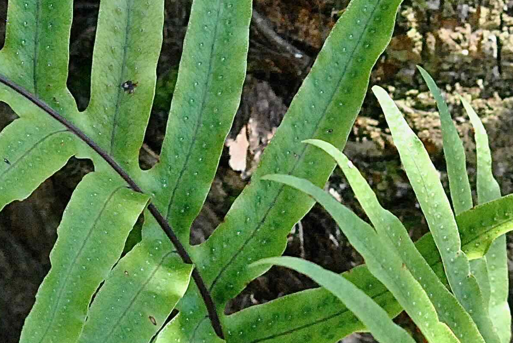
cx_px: 108
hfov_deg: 7.8
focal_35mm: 263
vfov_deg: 5.2
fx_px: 3752
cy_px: 134
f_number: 7.1
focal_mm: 70
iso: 1600
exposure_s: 1/800
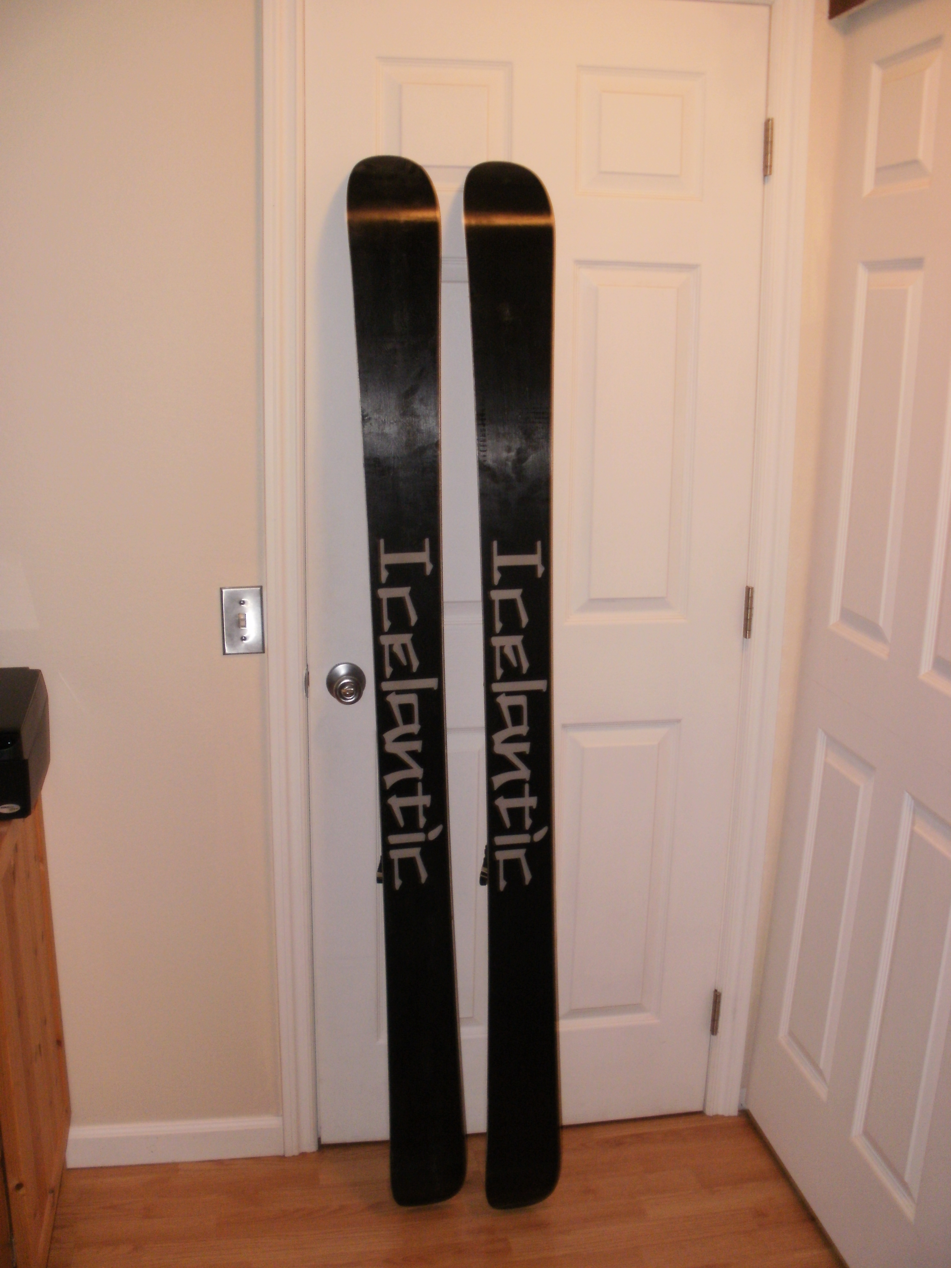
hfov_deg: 39.7
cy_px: 634
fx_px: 1319
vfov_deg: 51.4
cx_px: 476
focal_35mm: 36
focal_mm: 6.3
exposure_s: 1/30
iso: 125
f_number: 3.5
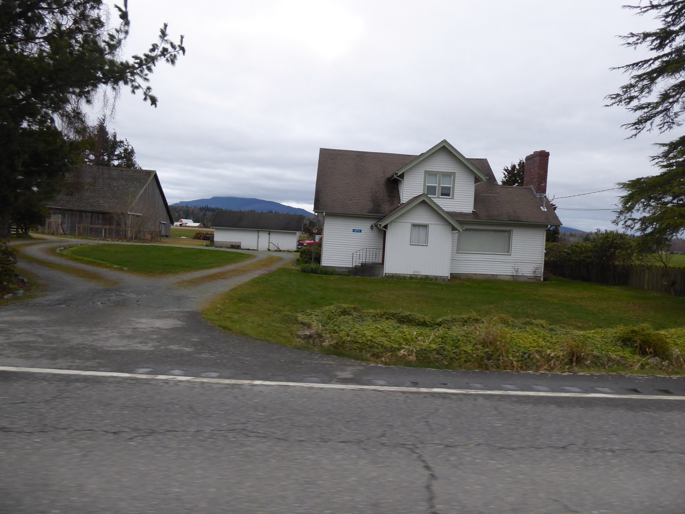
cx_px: 342
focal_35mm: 25
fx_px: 495
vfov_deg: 54.9
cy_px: 257
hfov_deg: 69.4
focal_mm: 4.3
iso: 200
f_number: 3.3
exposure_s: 1/250
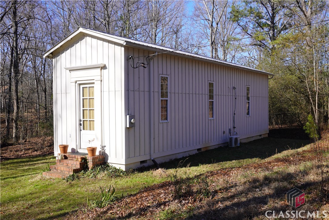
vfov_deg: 36.9
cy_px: 110
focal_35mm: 36
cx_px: 164
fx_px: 329
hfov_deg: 53.1
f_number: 9
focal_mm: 24
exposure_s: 1/125
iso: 100
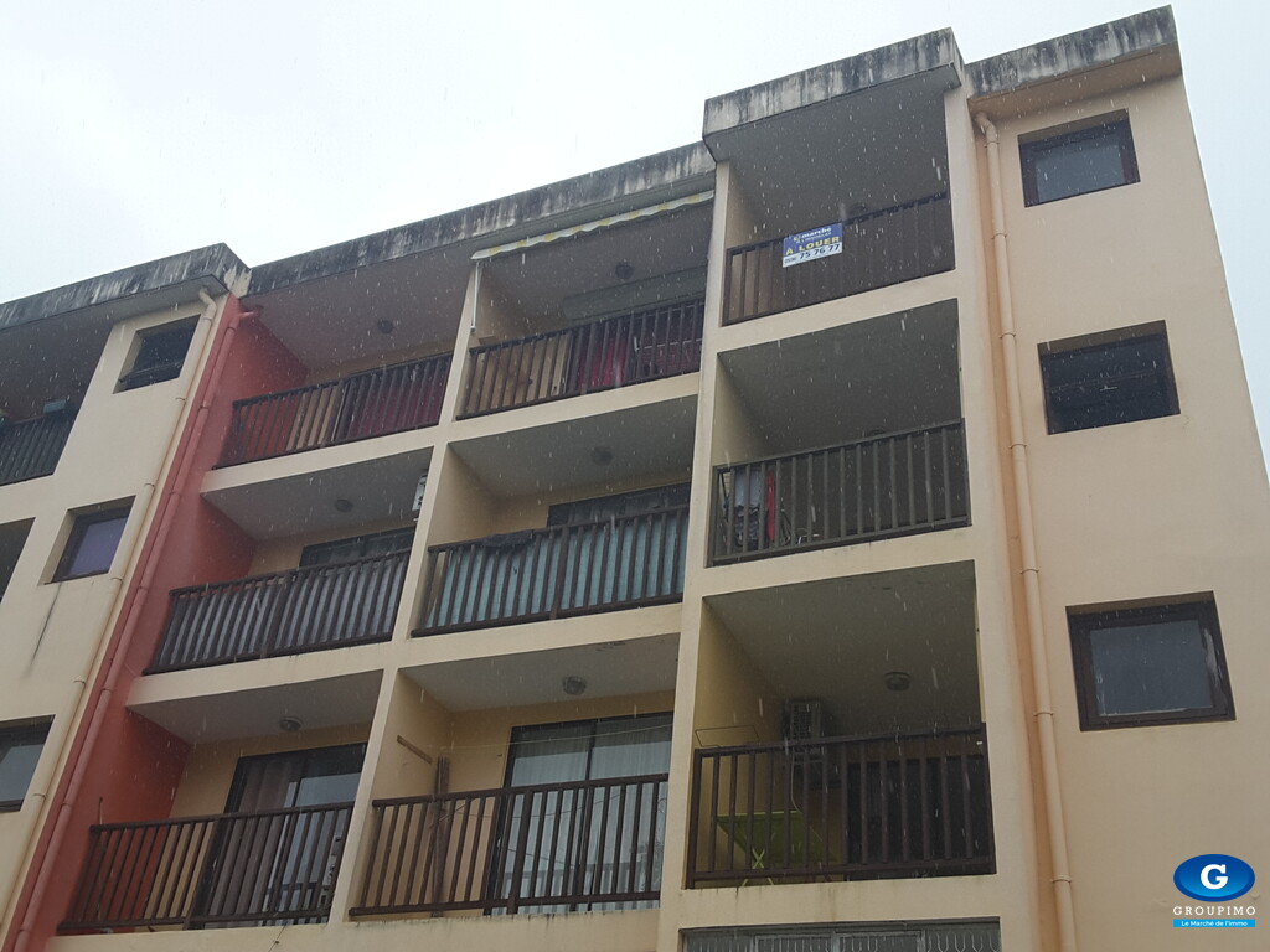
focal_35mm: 31
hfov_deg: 58.4
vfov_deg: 45.4
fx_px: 1137
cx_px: 635
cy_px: 476
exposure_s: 1/820
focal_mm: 2.9
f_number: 1.9
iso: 40
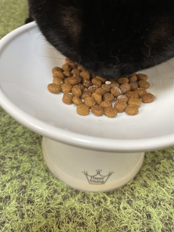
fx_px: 174
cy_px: 116
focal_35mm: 26
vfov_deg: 67.3
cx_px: 87
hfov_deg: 53.1
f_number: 1.6
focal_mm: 4.2
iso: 160
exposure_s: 1/60
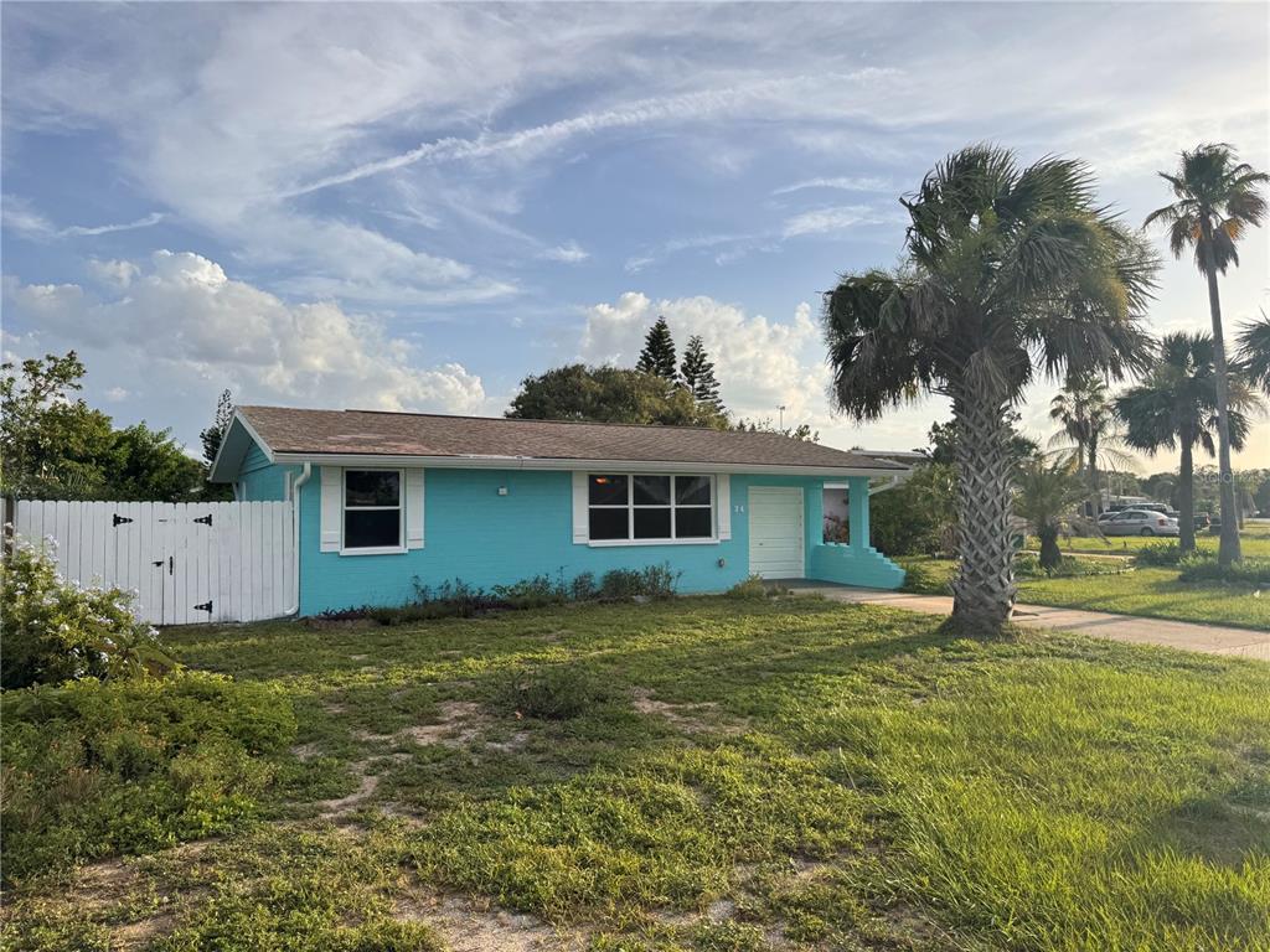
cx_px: 635
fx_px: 881
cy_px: 476
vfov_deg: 56.8
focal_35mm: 24
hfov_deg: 71.6
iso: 80
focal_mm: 6.76
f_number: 1.78
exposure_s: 1/2710
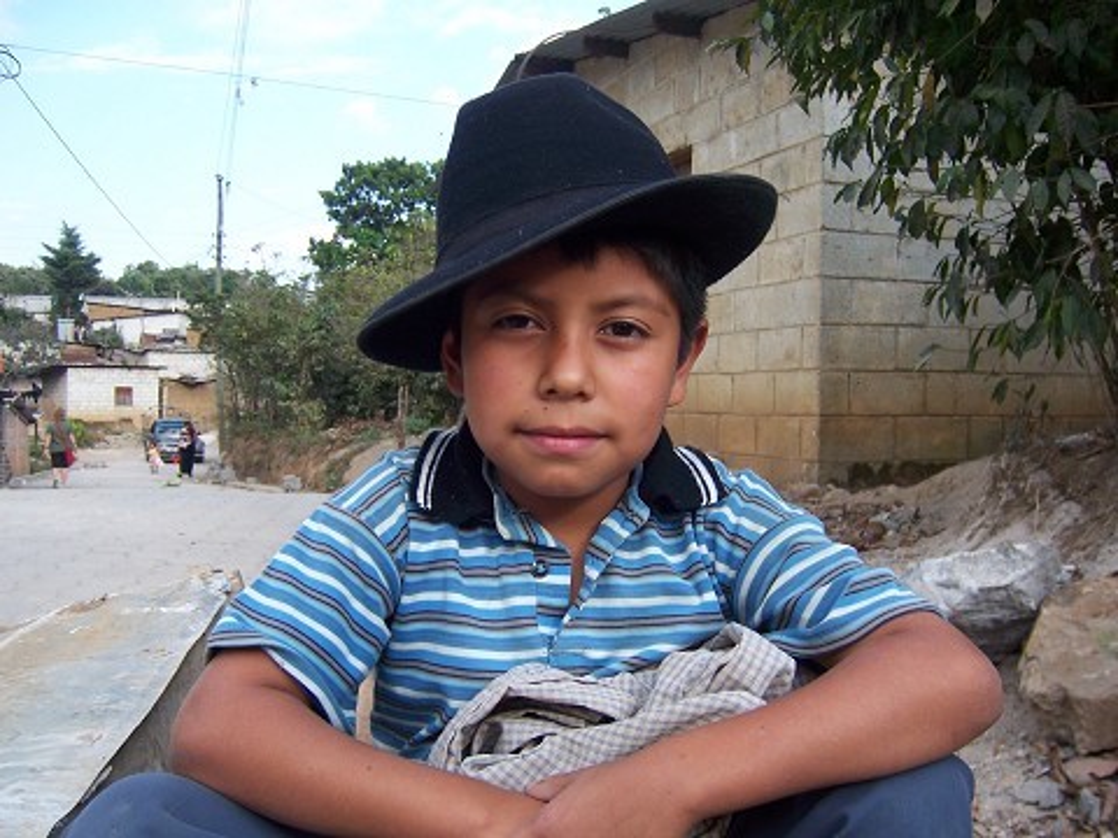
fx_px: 1163
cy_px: 419
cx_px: 559
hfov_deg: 51.4
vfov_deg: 39.7
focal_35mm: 36
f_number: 2.8
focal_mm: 6.2
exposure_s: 1/320
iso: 80
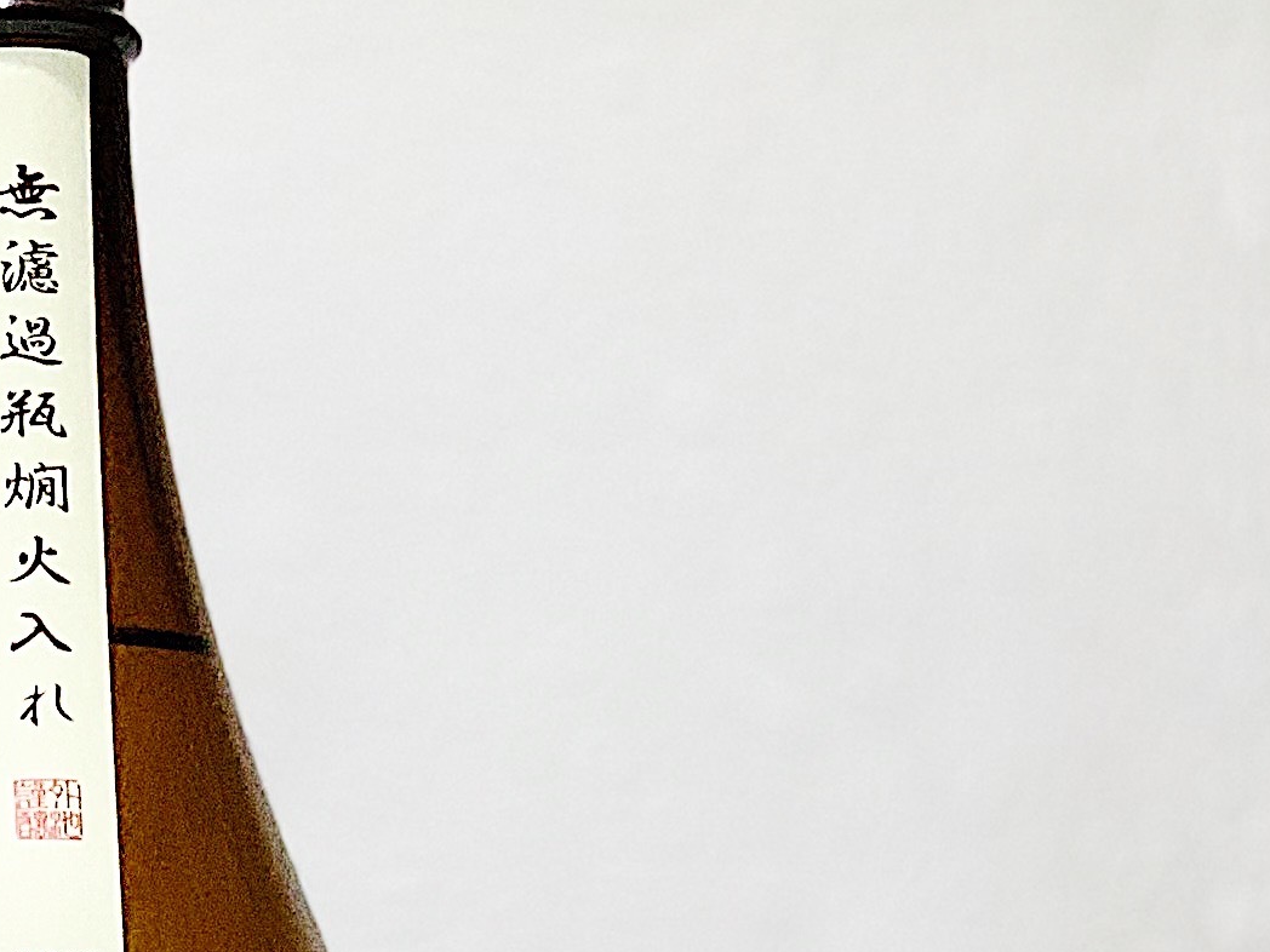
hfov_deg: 9.7
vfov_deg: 7.3
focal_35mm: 200
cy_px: 1278
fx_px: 7338
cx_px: -328
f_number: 2.4
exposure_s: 1/122
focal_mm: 6
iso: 100
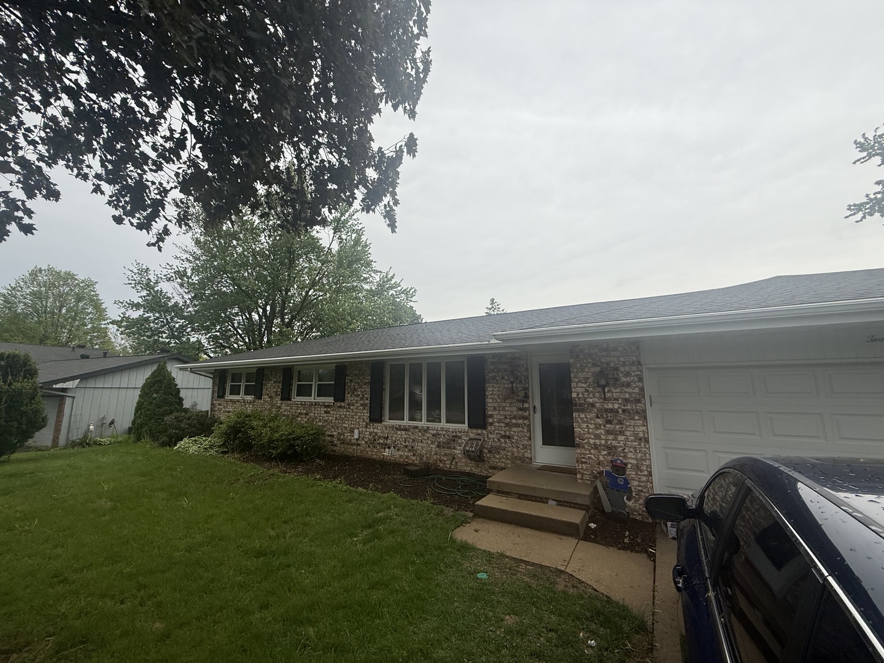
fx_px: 358
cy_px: 332
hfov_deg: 102.1
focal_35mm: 14
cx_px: 442
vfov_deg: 85.7
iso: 50
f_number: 2.2
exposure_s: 1/694
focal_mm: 2.22
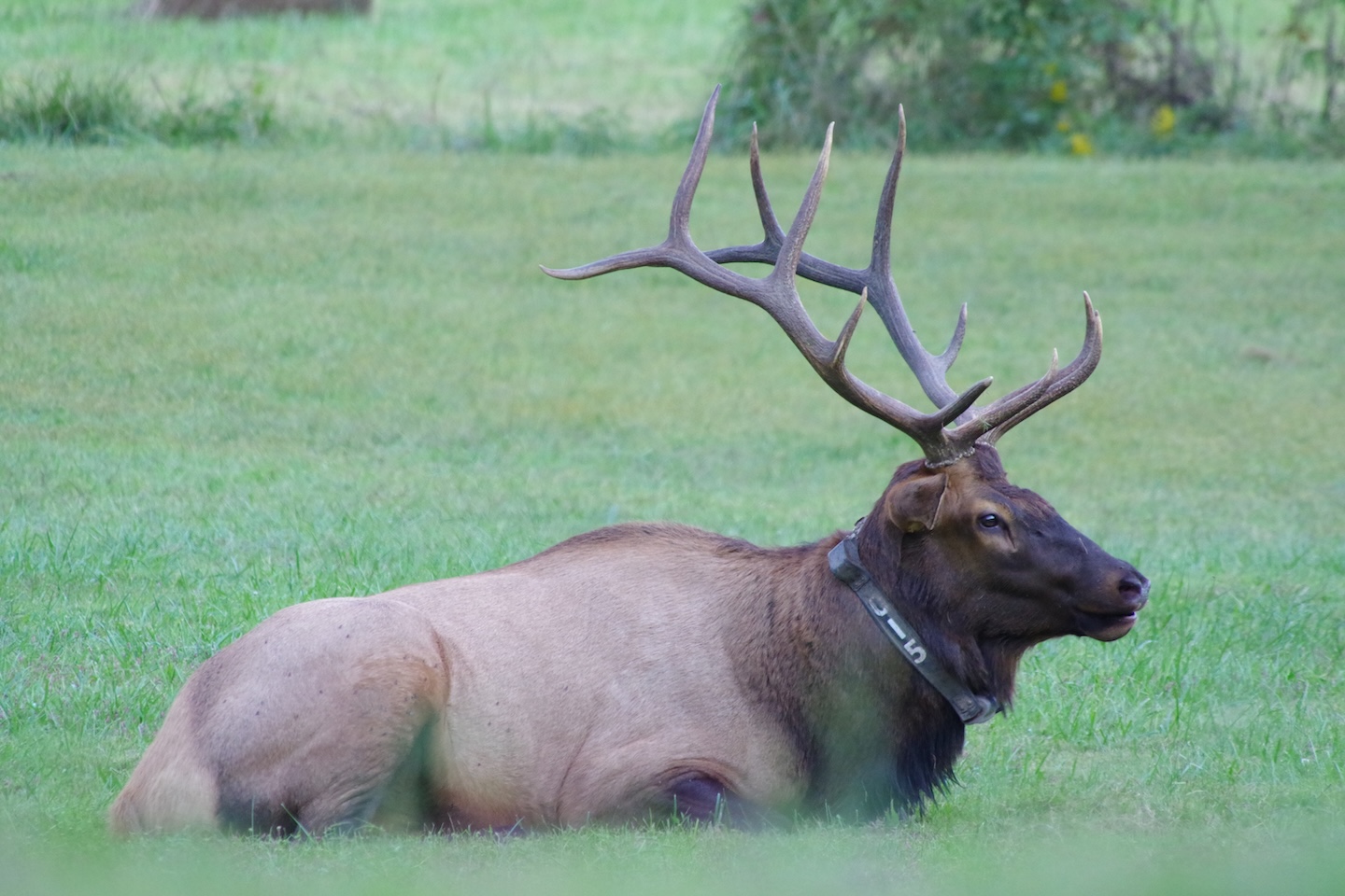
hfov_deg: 4.3
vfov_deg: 2.8
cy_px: 448
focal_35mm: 483
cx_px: 672
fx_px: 18044
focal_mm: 322
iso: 3200
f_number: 8
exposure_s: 1/400
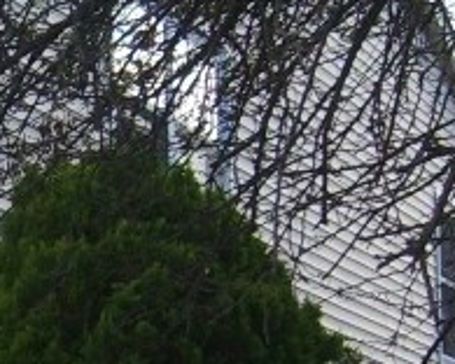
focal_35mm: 179
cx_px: -348
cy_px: 383
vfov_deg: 8.6
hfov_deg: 10.2
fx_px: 2410
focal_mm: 5.8
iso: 50
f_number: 2.8
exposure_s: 1/500
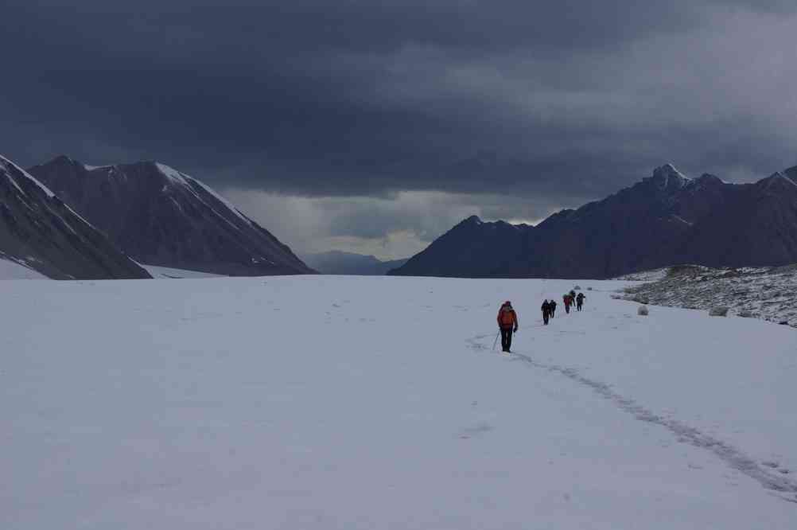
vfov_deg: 18.9
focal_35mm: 72
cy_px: 265
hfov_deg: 28.1
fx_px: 1592
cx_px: 398
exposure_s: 1/125
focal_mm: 47.5
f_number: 11
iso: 100
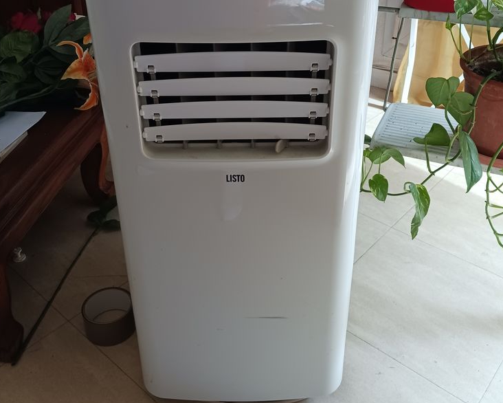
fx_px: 536
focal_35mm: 36
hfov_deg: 50.3
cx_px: 247
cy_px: 123
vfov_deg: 40.5
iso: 250
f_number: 1.8
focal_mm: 4
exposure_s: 1/50
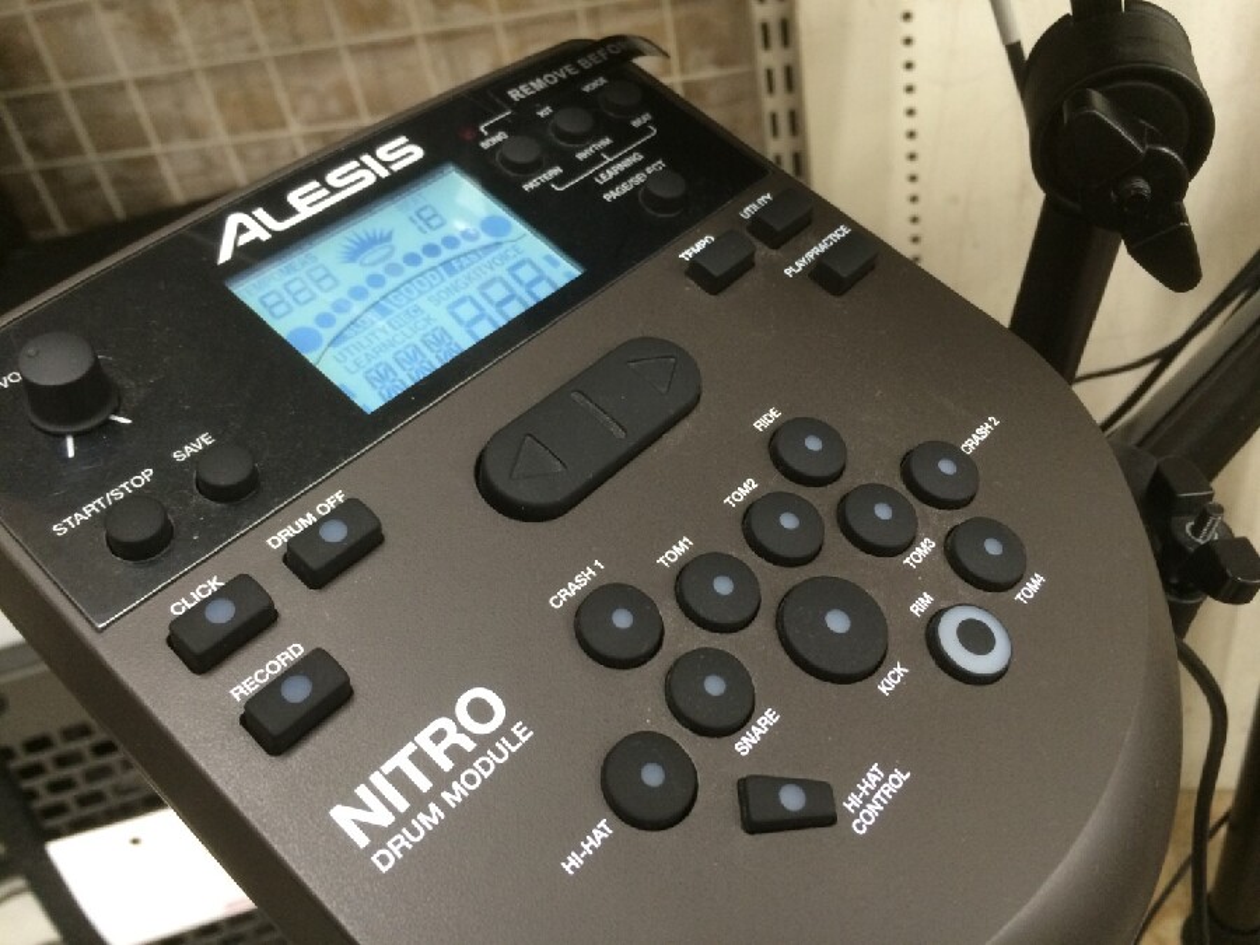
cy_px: 472
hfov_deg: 61.7
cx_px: 630
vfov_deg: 48.2
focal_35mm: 29
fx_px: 1056
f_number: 2.2
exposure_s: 1/30
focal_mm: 4.15
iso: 200
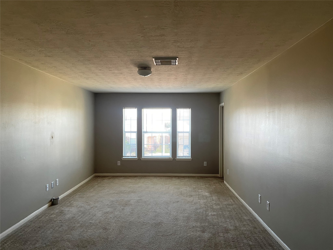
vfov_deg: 53.1
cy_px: 125
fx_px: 250
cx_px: 166
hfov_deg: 67.3
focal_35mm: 26
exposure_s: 1/71
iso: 125
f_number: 1.6
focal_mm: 4.2
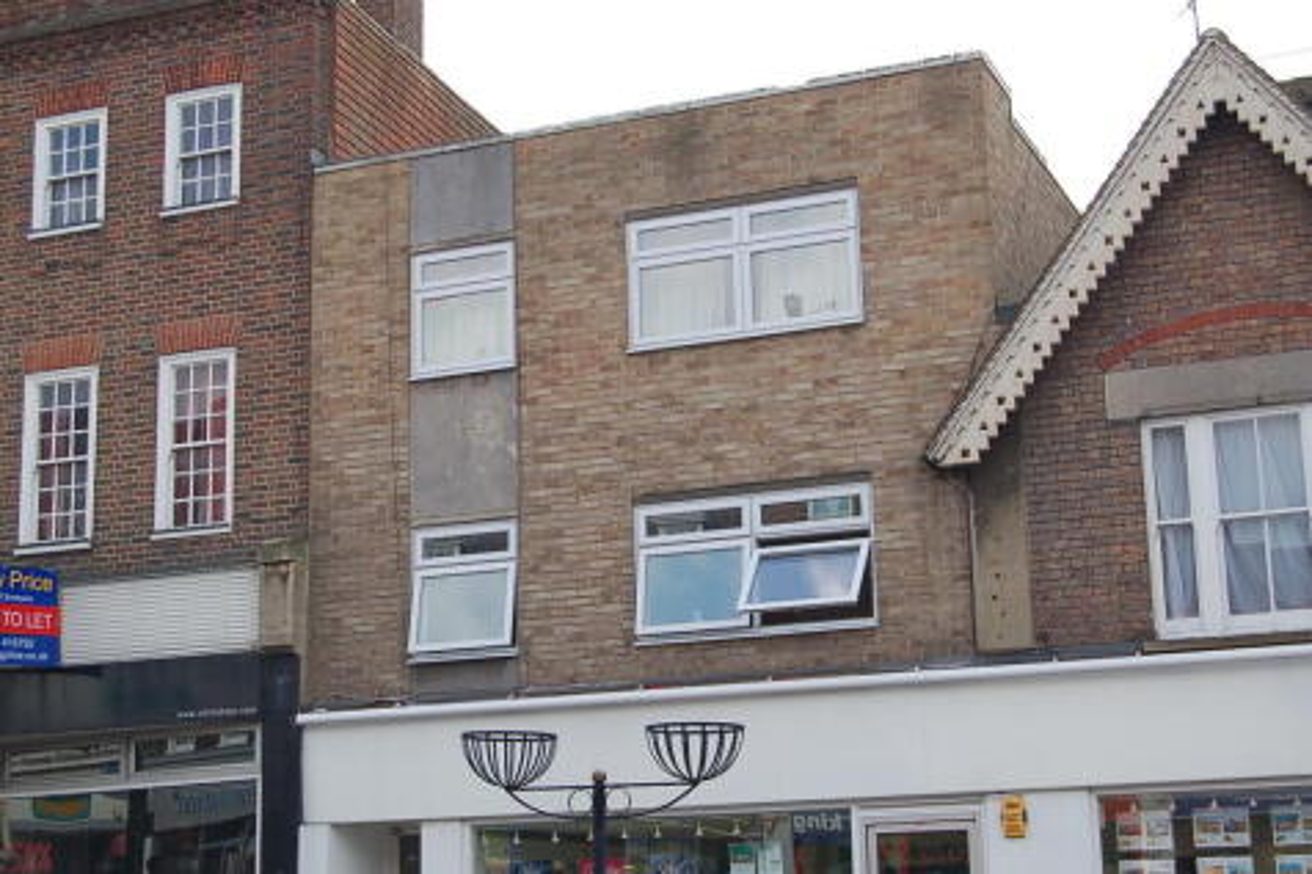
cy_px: 437
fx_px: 2076
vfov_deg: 23.8
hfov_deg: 35.1
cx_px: 656
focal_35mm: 57
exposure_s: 1/200
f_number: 7.1
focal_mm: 38
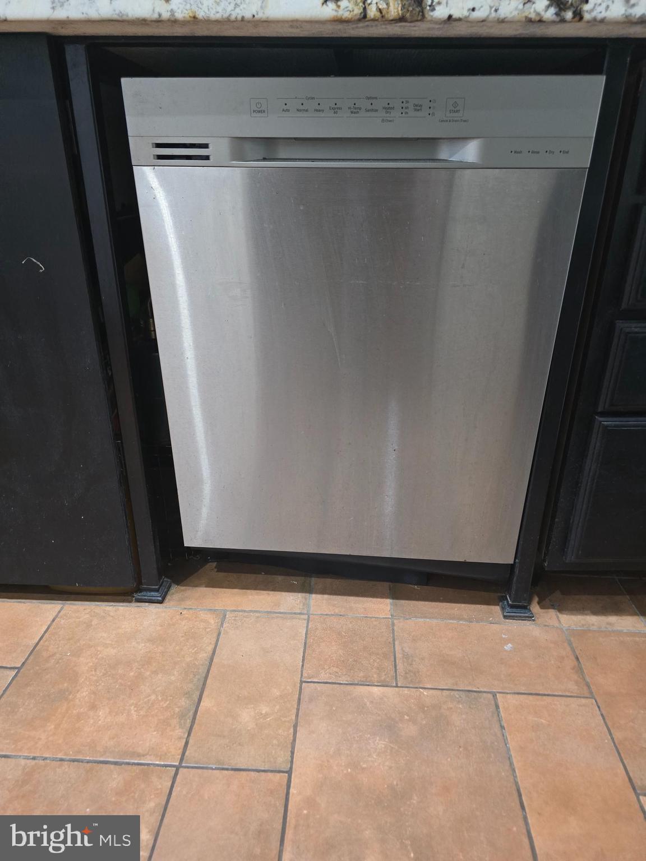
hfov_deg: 58.9
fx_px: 572
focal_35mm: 23
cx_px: 323
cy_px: 430
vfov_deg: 73.9
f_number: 1.7
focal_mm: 6.3
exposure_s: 1/60
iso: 800
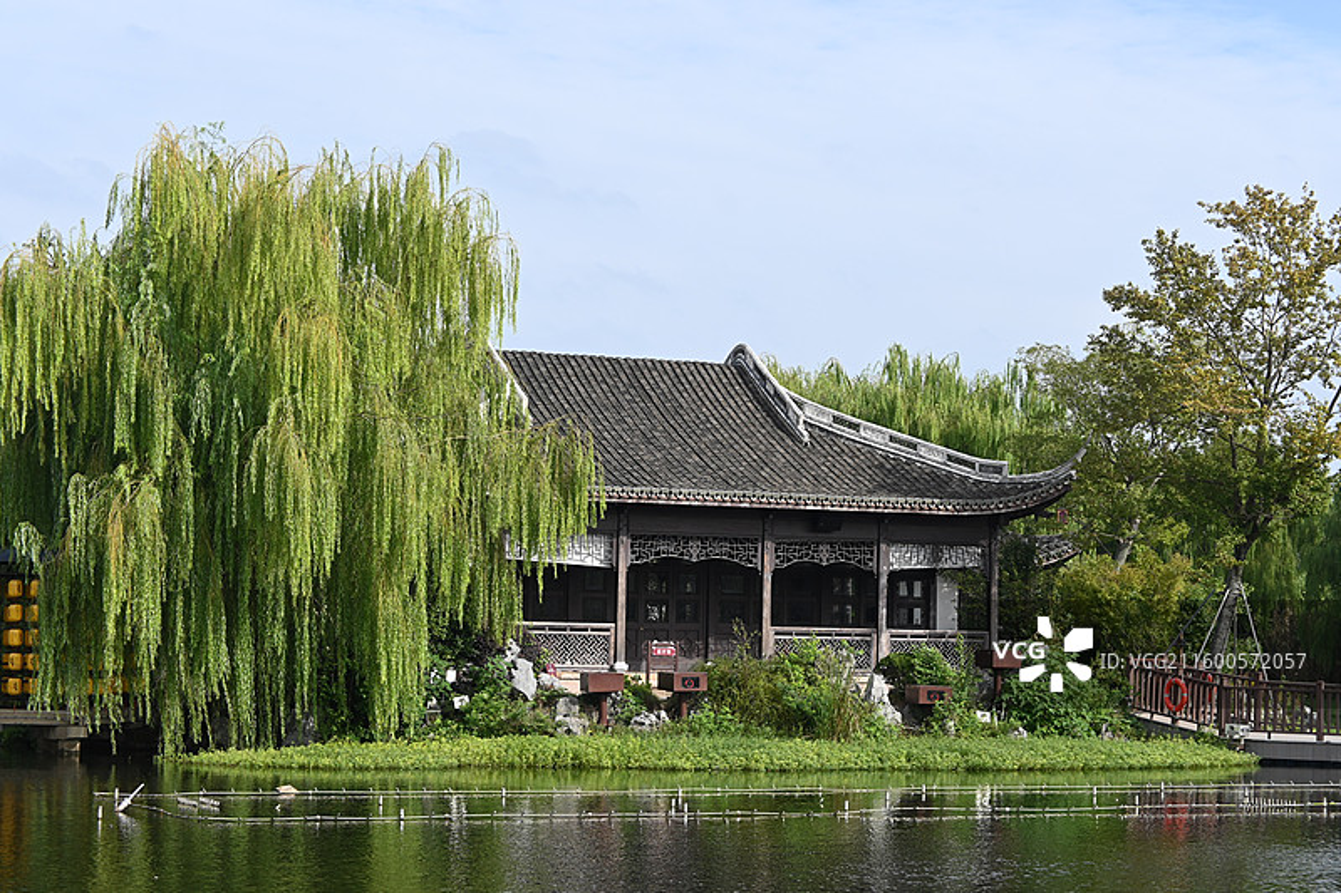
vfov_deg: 18.2
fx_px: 2793
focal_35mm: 75
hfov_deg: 27.0
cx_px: 670
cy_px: 446
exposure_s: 1/320
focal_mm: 50
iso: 100
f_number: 6.3
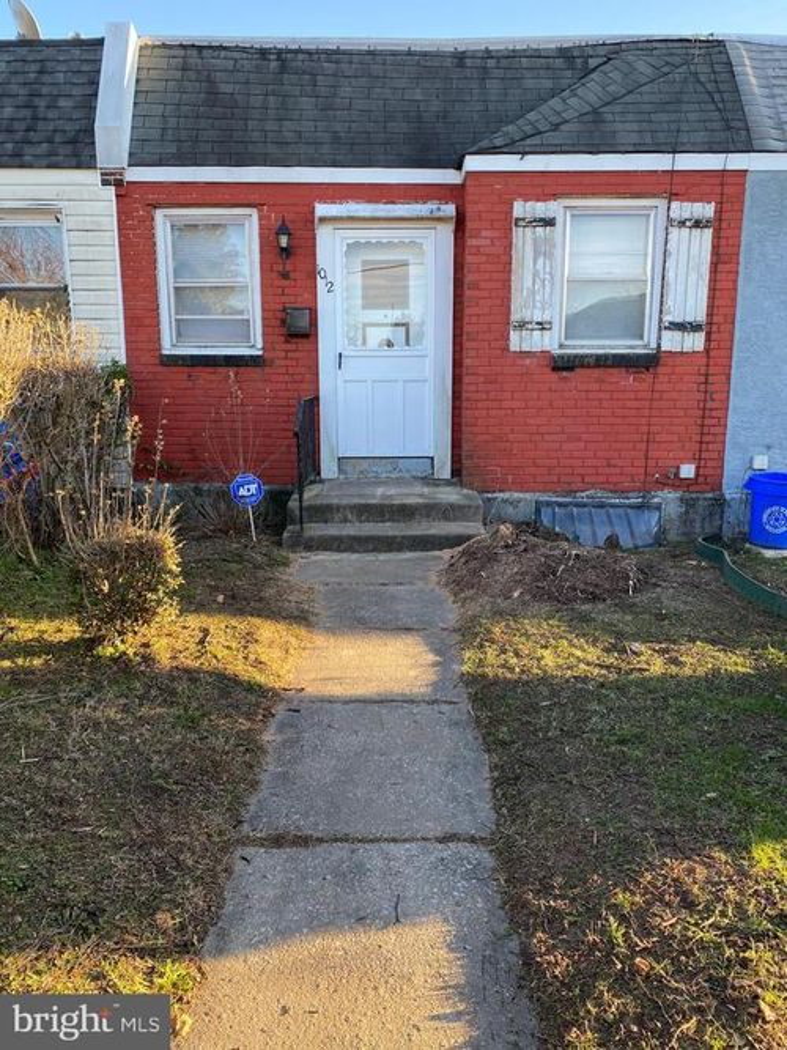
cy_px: 525
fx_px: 788
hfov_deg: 53.0
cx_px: 394
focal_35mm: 26
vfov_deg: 67.3
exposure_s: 1/174
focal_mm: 4.25
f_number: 1.8
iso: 32
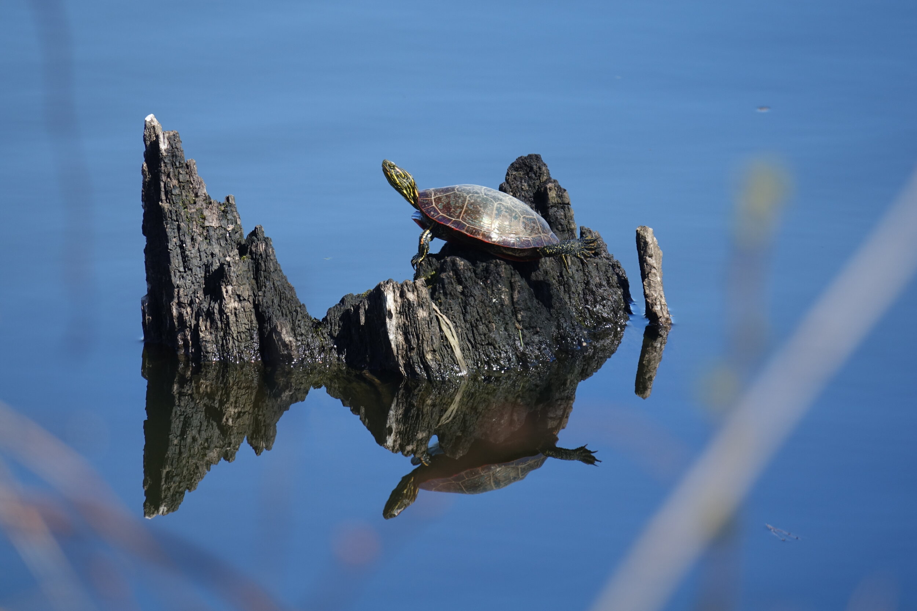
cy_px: 306
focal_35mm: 600
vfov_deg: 2.3
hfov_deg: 3.4
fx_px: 15283
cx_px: 458
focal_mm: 220
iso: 100
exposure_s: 1/320
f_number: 4
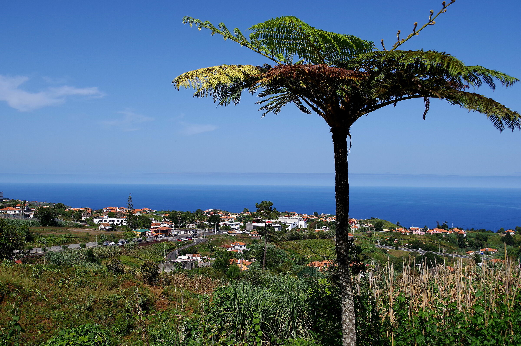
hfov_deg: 45.0
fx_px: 629
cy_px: 173
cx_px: 260
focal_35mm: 44
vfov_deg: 30.8
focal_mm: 29
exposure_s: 1/800
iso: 200
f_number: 10
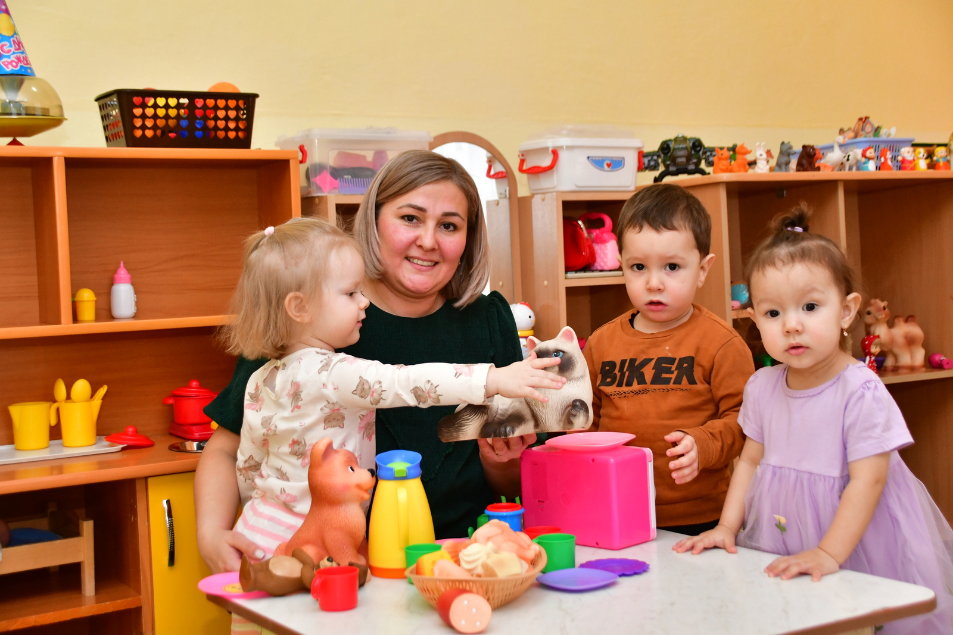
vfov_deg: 26.5
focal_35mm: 51
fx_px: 1350
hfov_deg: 38.9
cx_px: 476
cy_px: 318
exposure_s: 1/250
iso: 1600
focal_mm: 34
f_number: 4.5
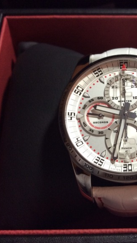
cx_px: 131
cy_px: 120
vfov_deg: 42.9
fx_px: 310
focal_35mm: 48
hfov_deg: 24.0
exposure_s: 1/24
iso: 80
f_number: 2.4
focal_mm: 3.3
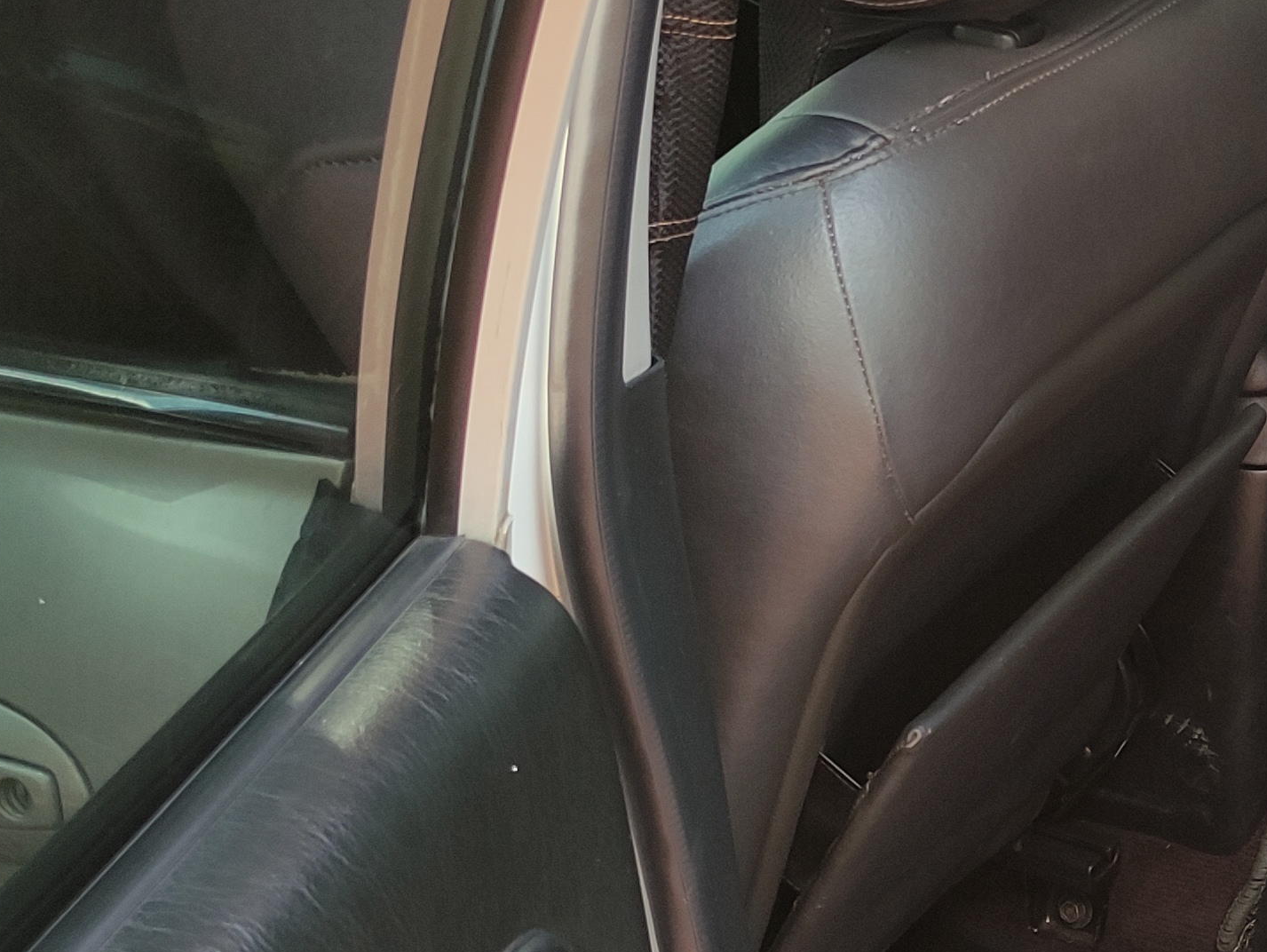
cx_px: 1315
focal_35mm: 81
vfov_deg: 18.1
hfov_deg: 23.0
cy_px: 773
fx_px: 2966
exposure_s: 1/50
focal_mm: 5.43
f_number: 1.89
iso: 100
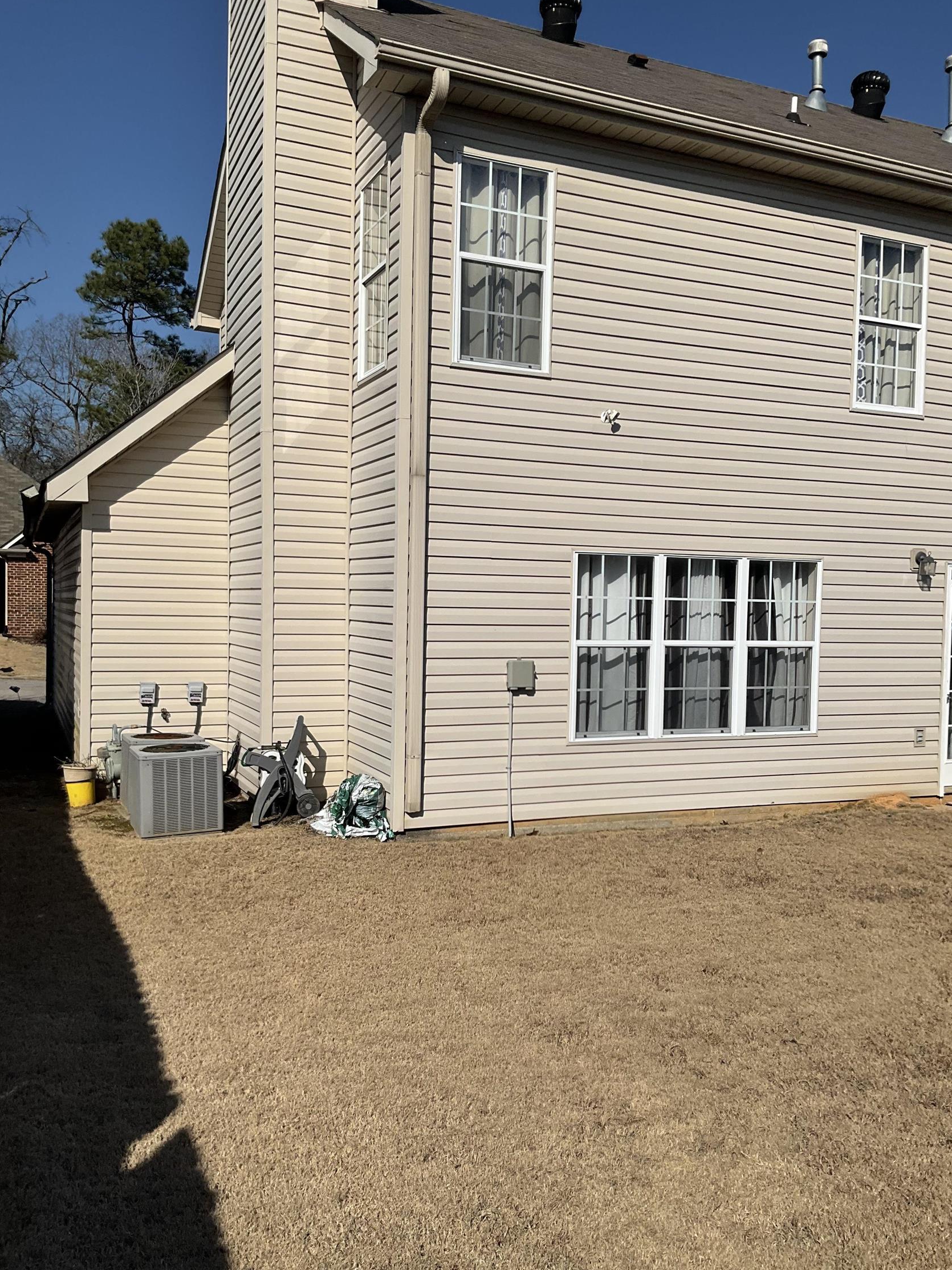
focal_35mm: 30
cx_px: 483
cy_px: 651
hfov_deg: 46.8
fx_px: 1100
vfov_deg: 60.0
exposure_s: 1/4785
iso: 25
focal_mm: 3
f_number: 1.8
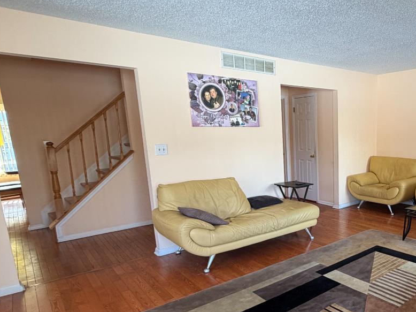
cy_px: 195
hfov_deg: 60.1
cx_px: 334
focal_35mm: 27
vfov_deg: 50.8
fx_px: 324
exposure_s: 1/120
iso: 200
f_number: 2.2
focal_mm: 2.22
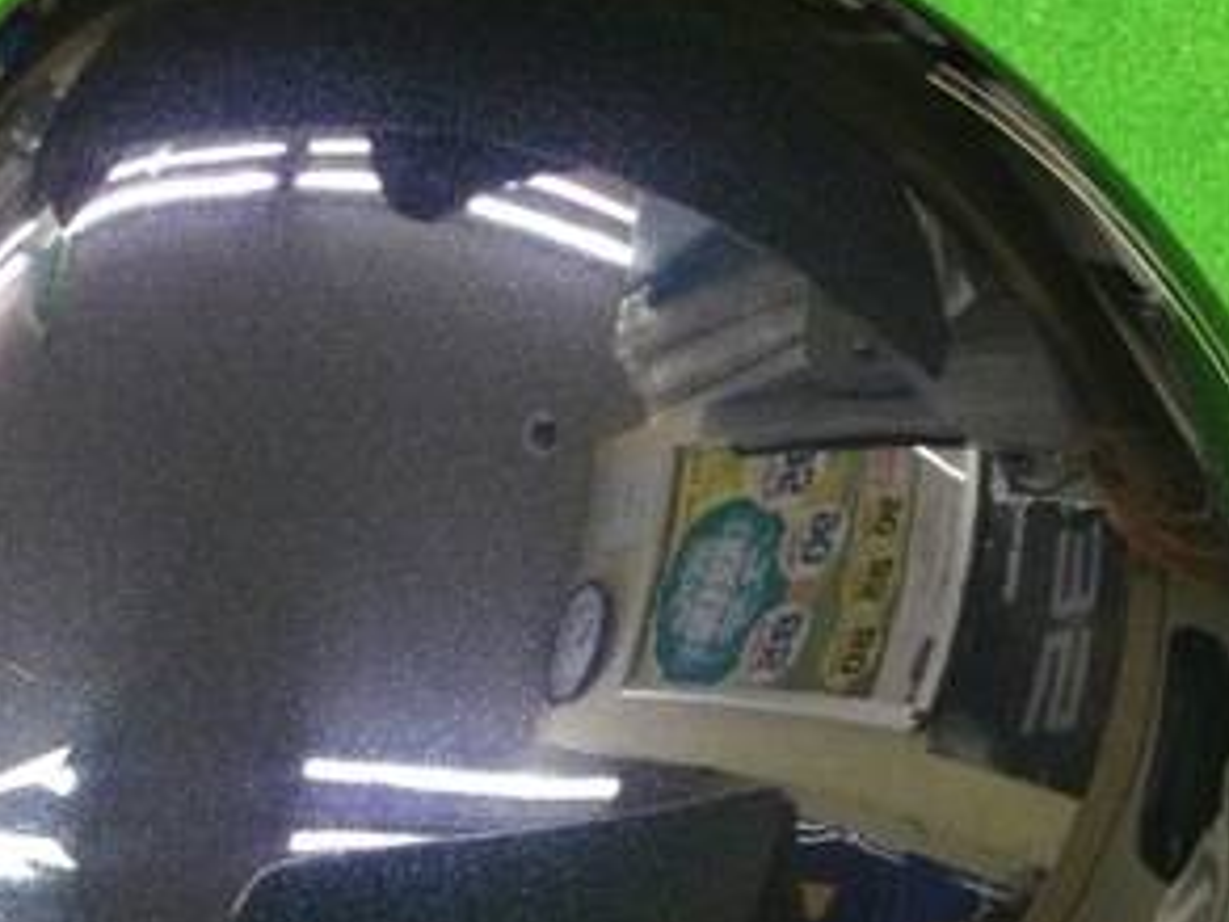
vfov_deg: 21.1
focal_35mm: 68
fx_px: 2414
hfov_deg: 28.4
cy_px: 855
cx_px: 455
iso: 200
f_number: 2.4
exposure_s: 1/17
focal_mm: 3.3
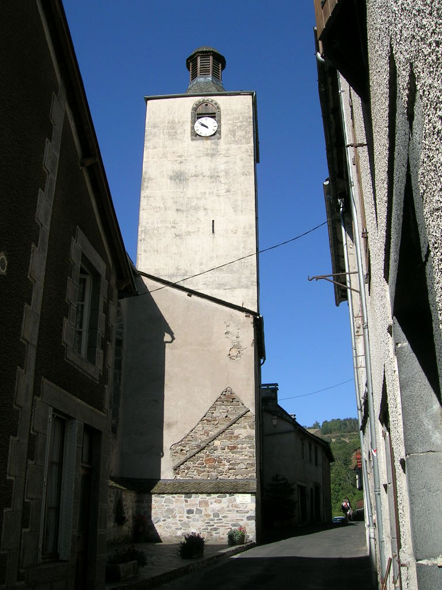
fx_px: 596
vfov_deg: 52.6
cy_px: 295
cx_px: 221
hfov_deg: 40.7
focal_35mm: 35
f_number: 4.8
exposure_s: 1/538
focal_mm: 5.4
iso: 50
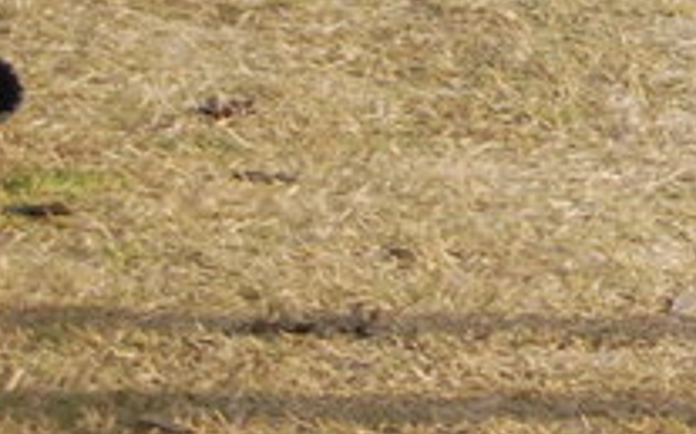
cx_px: 1570
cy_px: -527
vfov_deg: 4.1
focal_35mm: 318
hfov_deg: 6.3
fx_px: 6027
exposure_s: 1/200
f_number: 7.1
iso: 200
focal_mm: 42
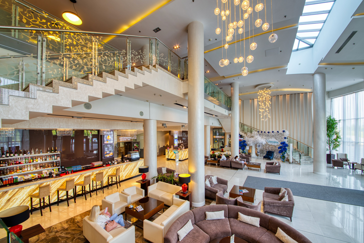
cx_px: 182
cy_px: 122
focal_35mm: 12
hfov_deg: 112.6
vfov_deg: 90.1
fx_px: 121
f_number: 8
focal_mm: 12
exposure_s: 1/10
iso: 100
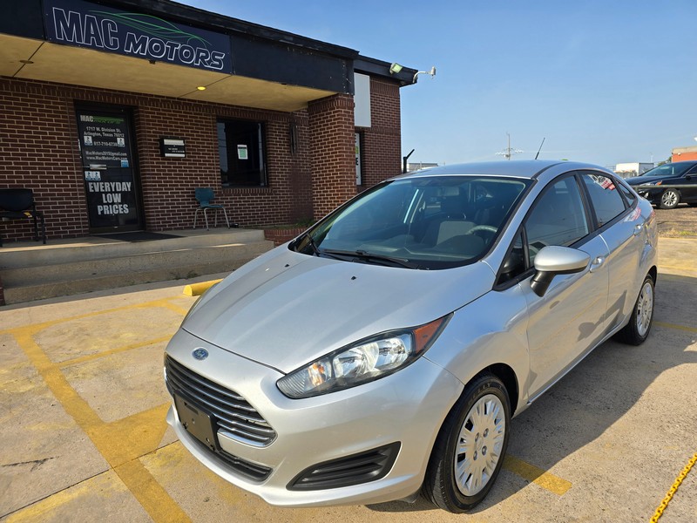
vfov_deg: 58.9
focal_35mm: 23
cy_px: 262
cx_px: 348
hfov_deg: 73.9
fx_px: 463
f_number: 1.7
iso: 12
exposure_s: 1/633
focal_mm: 6.3
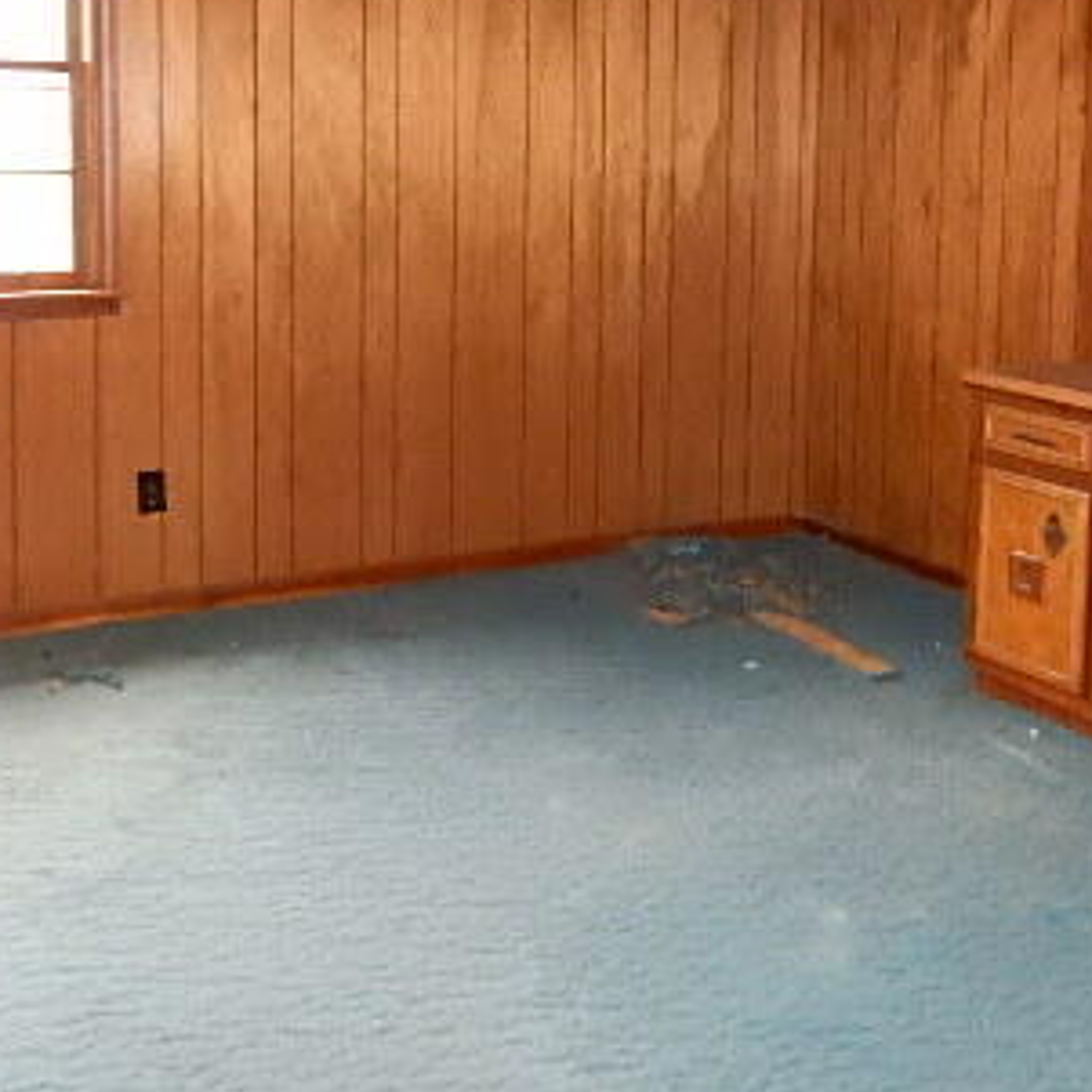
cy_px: 265
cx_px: 707
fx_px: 1677
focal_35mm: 47
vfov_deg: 35.2
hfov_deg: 35.8
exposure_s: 1/30
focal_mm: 4.5
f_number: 3.7
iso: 1250
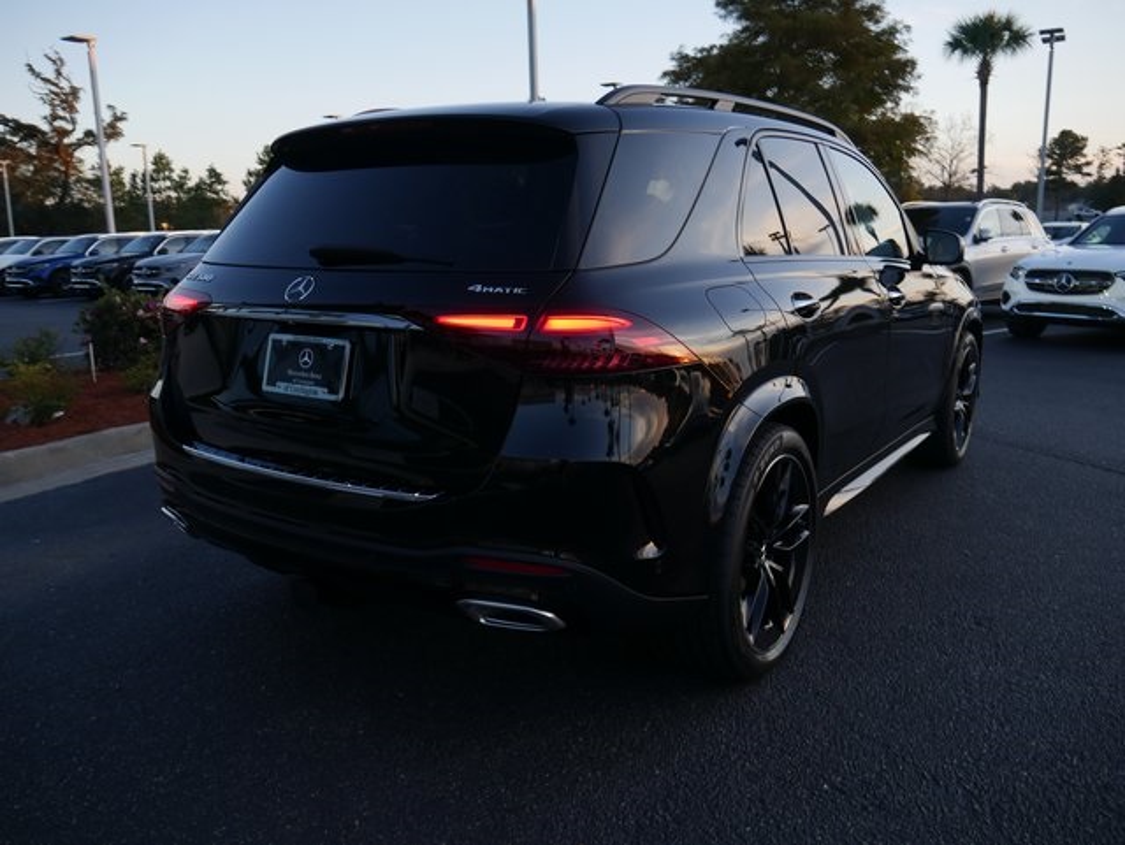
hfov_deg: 63.4
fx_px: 911
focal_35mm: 28
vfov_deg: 49.8
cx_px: 562
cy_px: 422
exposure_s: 1/160
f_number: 4
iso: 200
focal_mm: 14
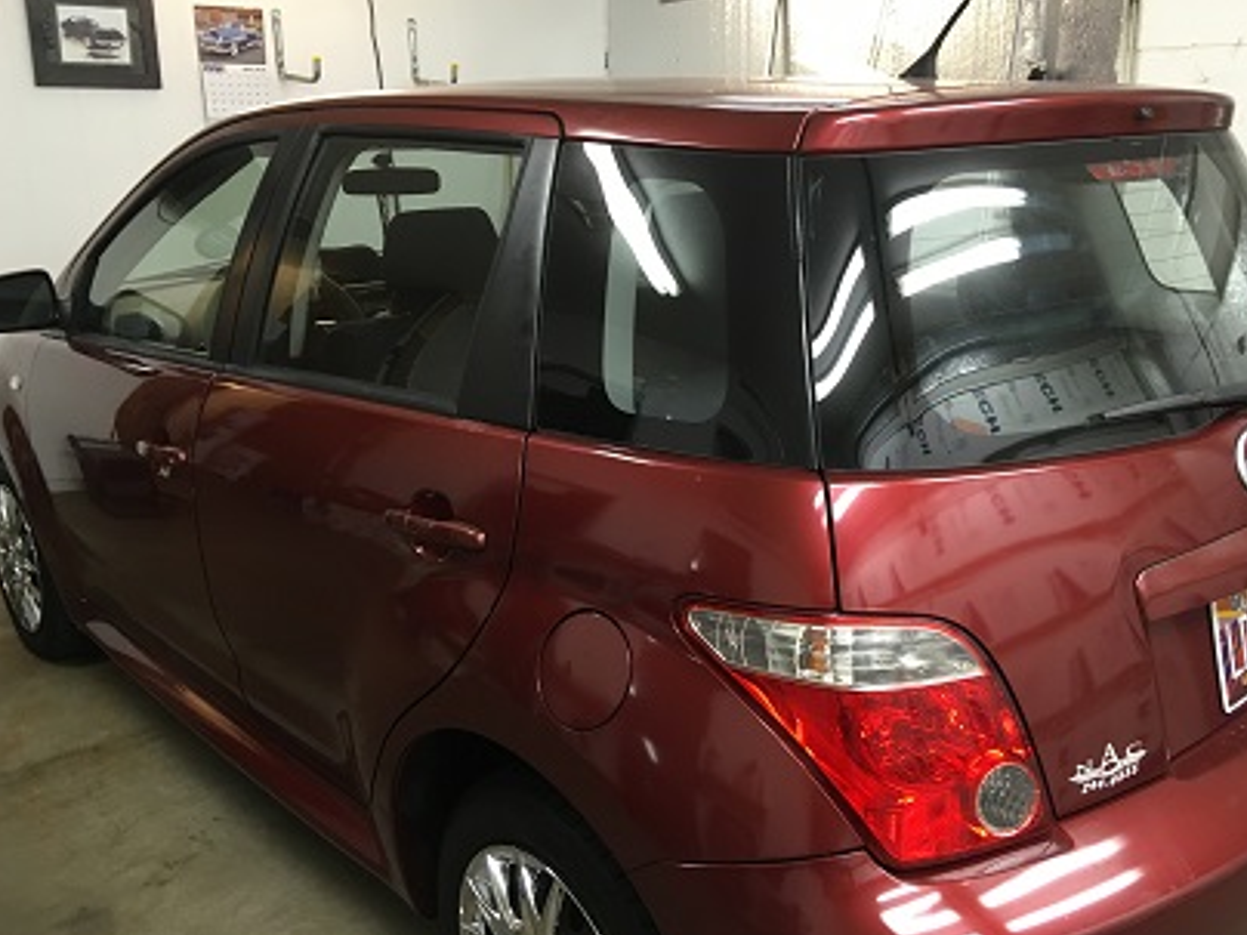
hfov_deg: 55.3
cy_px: 477
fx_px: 1189
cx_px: 651
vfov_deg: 42.9
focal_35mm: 33
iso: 100
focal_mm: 4.15
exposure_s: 1/30
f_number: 2.2
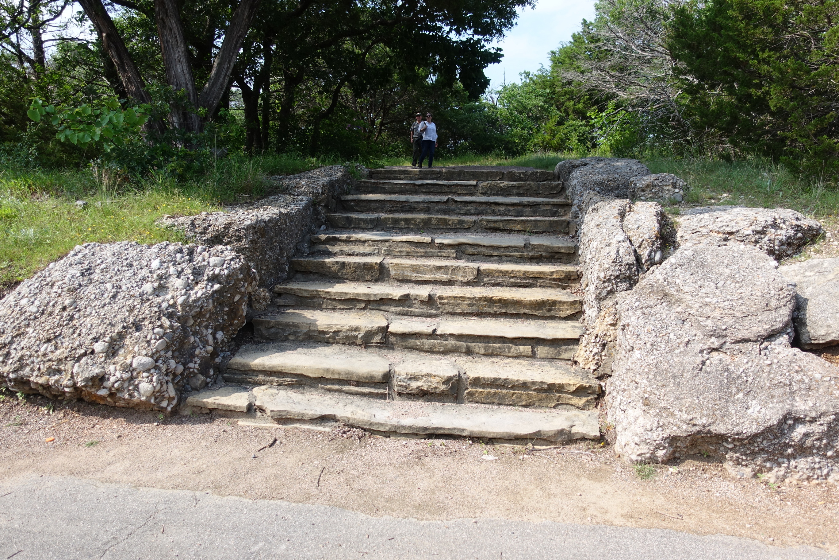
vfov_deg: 53.1
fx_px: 559
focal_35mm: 24
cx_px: 420
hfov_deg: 73.7
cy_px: 280
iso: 125
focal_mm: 8.82
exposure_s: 1/200
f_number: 2.2
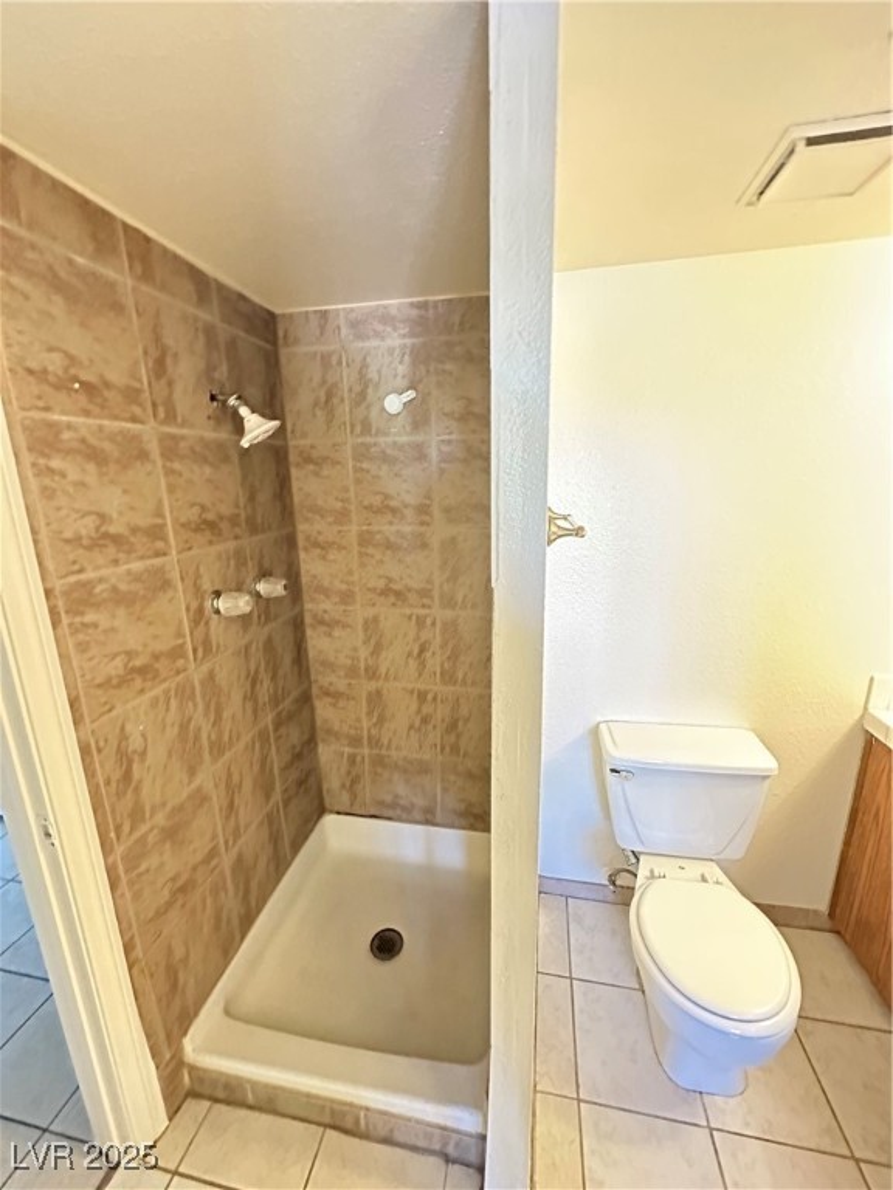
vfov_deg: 102.1
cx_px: 446
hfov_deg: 85.7
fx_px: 482
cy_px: 595
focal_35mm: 14
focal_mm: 2.22
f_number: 2.2
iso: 2000
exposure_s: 1/30
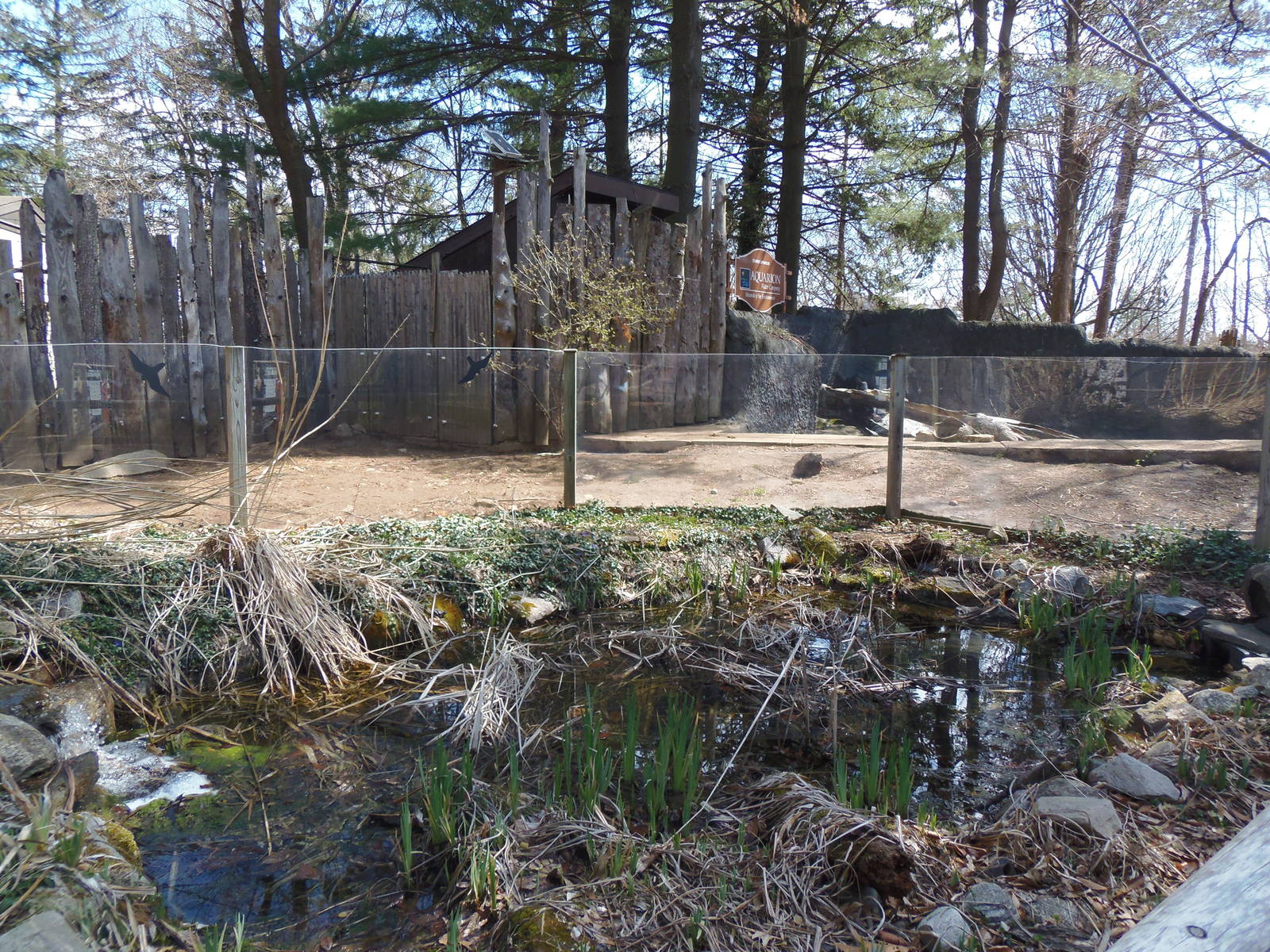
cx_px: 635
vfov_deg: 56.8
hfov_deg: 71.6
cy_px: 476
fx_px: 881
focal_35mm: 24
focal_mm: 4.3
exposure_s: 1/250
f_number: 2.9
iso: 64
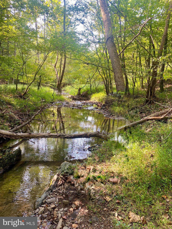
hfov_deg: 53.1
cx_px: 86
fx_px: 172
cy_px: 114
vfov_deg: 67.3
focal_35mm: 26
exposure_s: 1/122
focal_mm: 4.25
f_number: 1.8
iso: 40
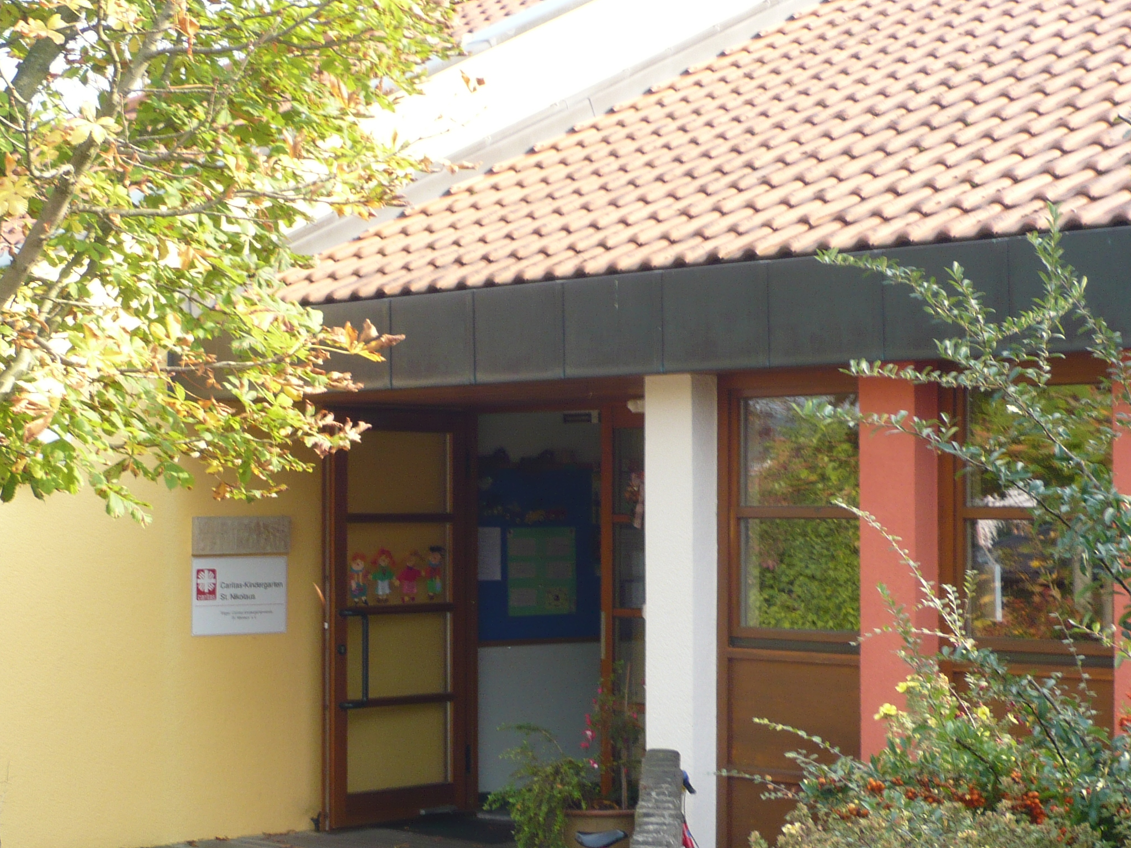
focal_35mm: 81
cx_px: 464
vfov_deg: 18.2
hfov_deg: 24.1
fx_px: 2646
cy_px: 467
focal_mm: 8.9
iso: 100
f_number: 4
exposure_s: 1/100
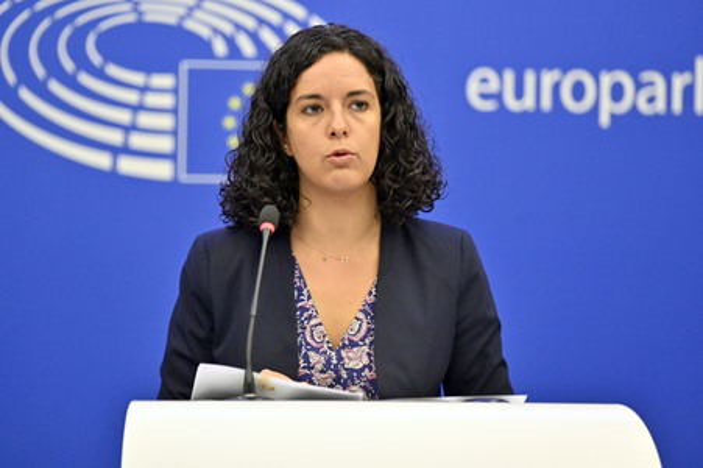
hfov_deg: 12.8
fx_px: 3122
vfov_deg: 8.6
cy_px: 234
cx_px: 352
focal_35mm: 160
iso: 5000
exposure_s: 1/800
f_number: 2.8
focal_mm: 160
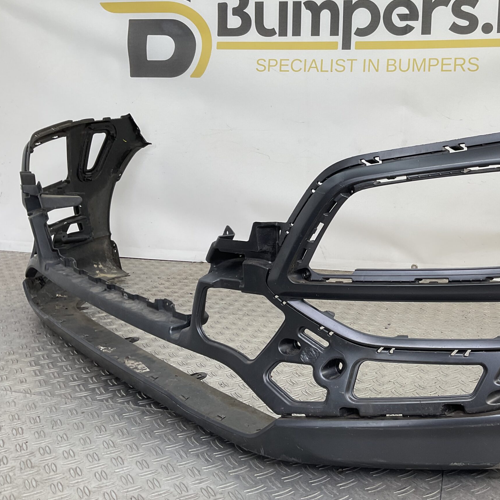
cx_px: 354
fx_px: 621
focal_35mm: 38
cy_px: 231
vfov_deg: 43.8
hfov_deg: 42.9
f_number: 1.8
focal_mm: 3
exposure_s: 1/142
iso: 16
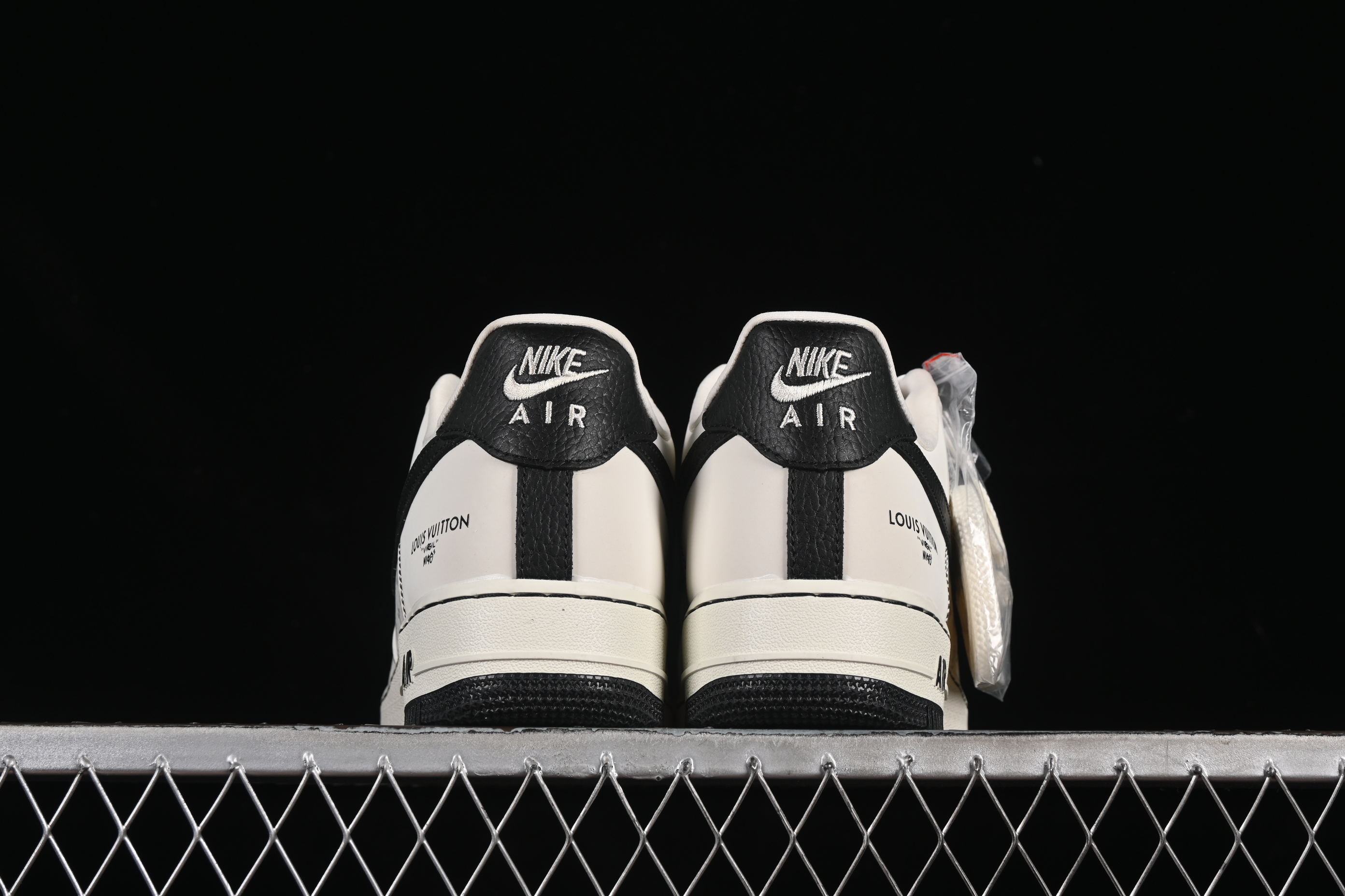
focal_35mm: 75
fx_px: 2802
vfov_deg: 18.2
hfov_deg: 27.0
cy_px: 448
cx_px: 672
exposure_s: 1/80
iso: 160
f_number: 8
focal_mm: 50
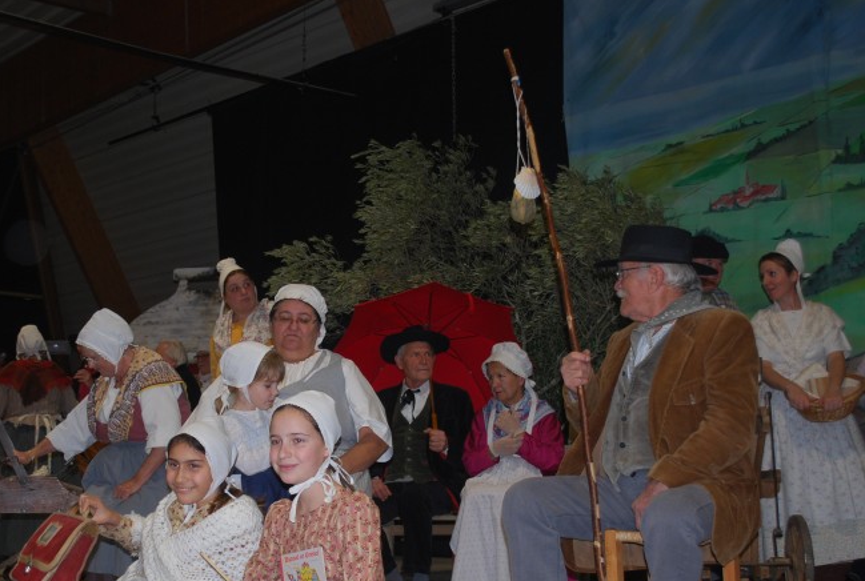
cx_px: 333
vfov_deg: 25.3
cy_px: 352
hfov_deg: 36.9
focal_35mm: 54
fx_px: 1291
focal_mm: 29
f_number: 4.8
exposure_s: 1/60
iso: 200
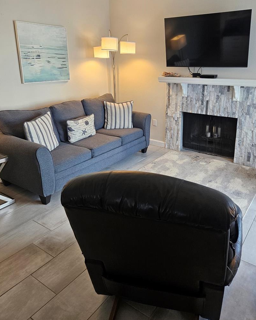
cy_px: 129
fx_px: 256
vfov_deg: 63.5
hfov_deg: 53.0
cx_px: 143
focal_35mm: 27
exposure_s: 1/120
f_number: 1.8
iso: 200
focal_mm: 5.4
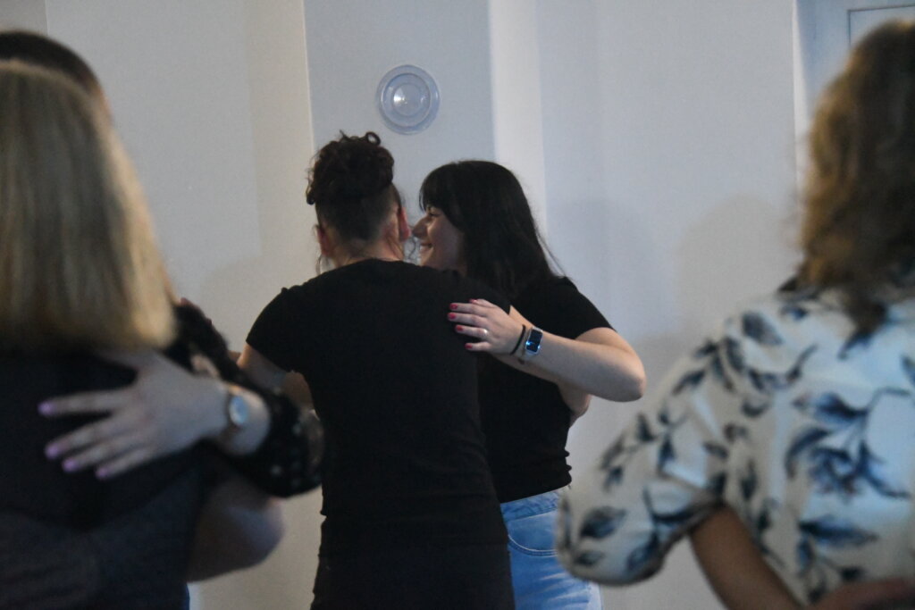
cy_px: 305
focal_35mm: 138
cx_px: 458
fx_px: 3508
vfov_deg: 9.9
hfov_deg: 14.9
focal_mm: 92
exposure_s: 1/160
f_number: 5
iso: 16000
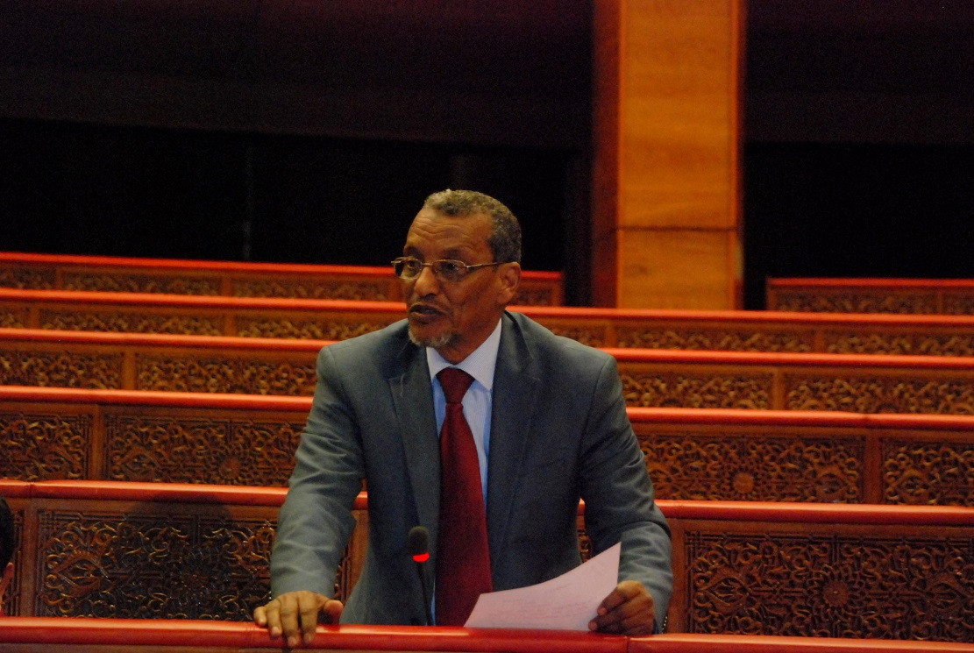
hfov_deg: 18.9
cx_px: 487
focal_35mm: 108
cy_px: 326
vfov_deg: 12.7
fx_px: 2927
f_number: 6.3
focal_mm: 72
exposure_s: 1/100
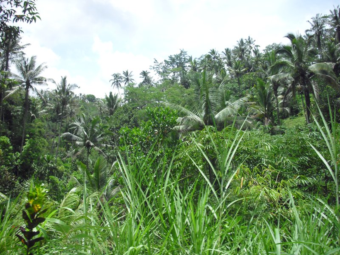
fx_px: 373
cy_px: 128
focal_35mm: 38
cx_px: 170
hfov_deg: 49.0
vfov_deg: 37.7
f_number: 8
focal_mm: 6.2
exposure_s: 1/160
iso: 100
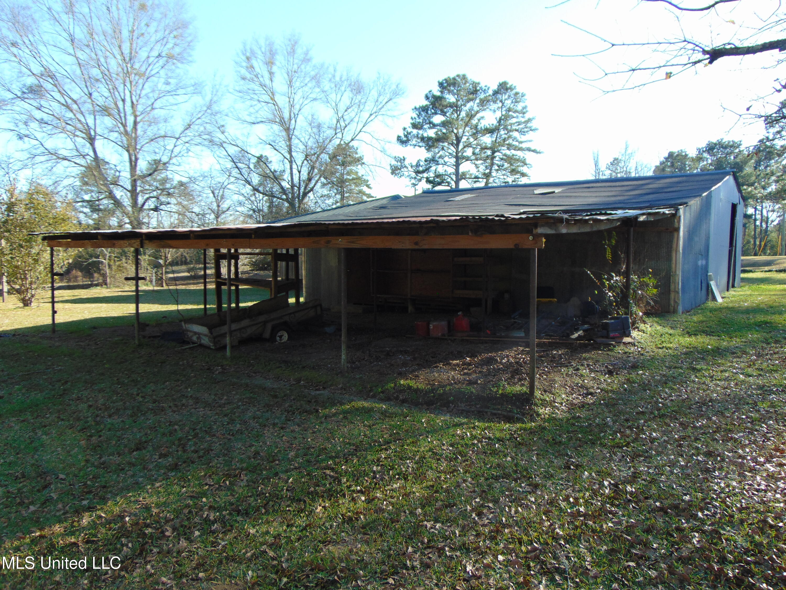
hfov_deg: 69.4
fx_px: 568
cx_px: 393
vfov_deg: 54.9
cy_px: 295
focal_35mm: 25
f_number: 3
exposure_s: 1/320
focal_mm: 4.5
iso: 80
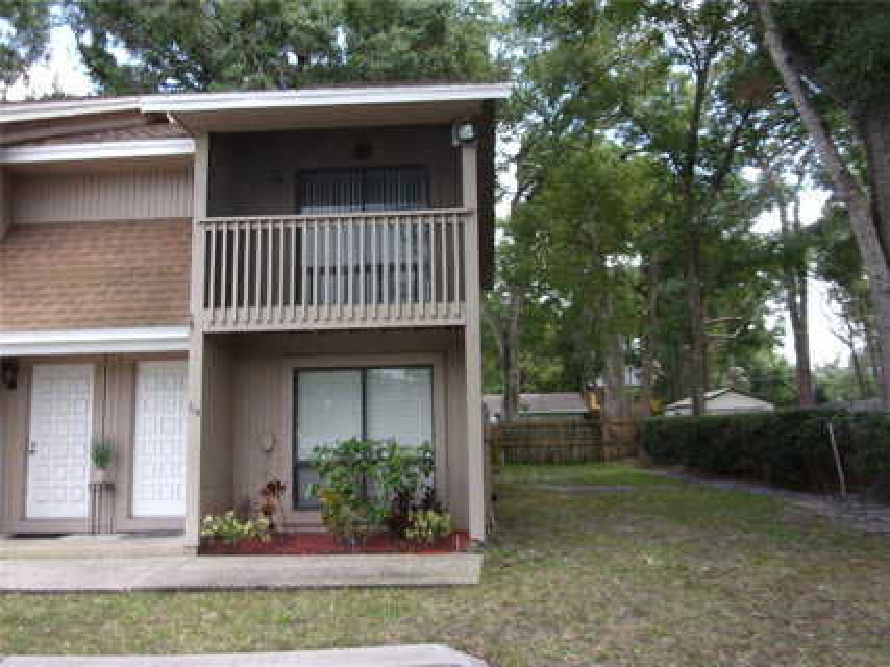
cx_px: 445
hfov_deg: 63.5
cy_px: 334
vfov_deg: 49.7
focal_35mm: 28
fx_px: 720
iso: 80
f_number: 3.9
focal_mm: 5.1
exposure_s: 1/200
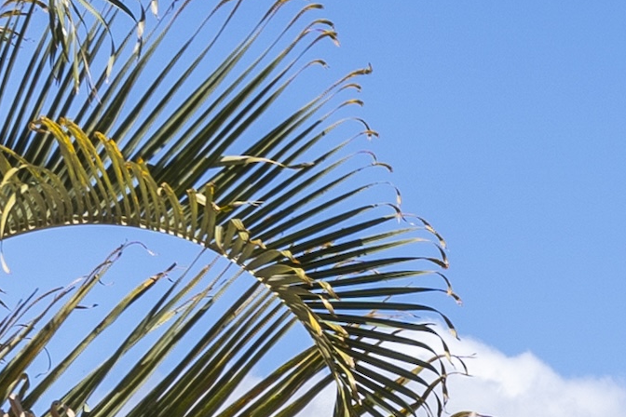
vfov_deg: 6.0
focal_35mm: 225
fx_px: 3912
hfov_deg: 9.0
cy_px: 688
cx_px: 819
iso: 64
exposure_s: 1/200
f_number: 8
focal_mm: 28
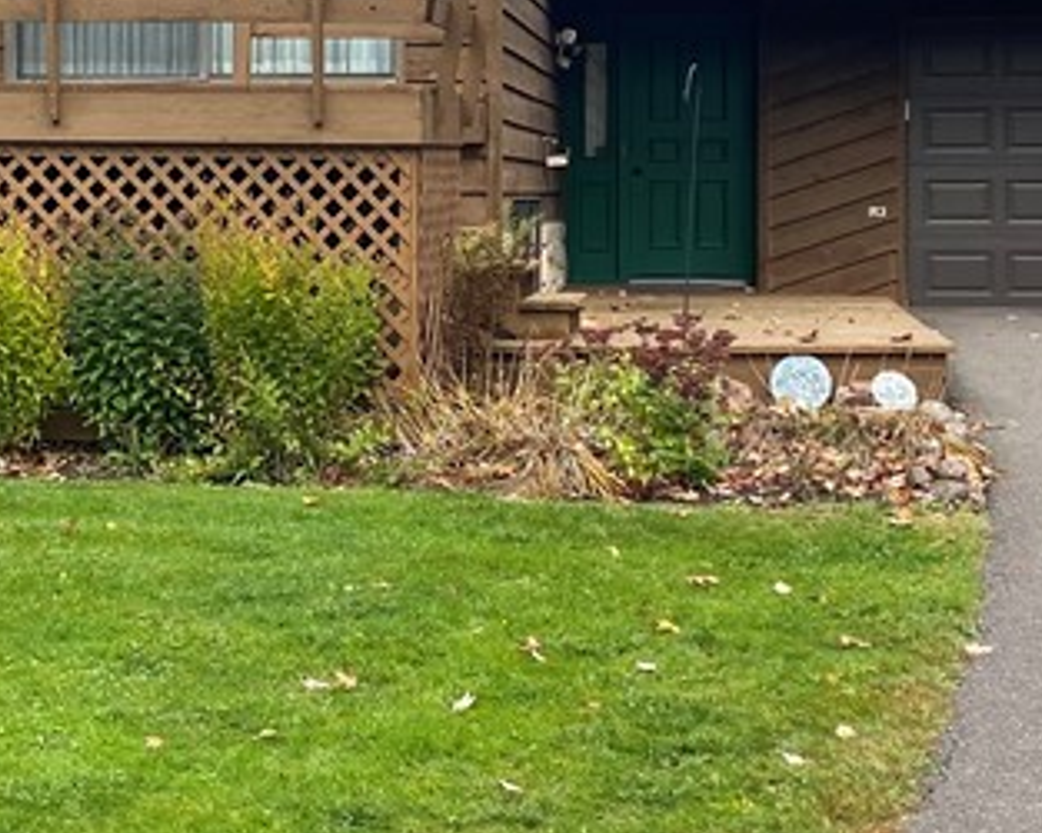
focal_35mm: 83
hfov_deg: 22.9
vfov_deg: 18.3
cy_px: 147
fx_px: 2558
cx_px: 303
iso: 32
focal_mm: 4.25
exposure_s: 1/606
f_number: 1.8
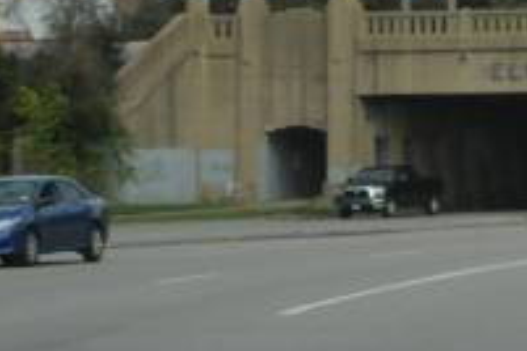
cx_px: 579
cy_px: -140
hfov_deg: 12.1
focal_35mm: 167
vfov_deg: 8.1
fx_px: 2445
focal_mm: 28
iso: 800
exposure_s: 1/8000
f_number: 4
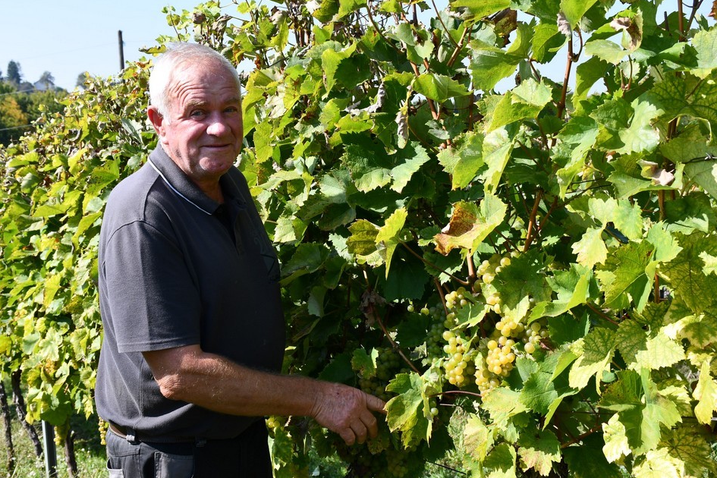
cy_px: 233
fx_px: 1036
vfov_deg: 26.0
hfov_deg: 38.2
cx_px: 345
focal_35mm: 52
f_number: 8
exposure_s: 1/250
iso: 200
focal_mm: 32
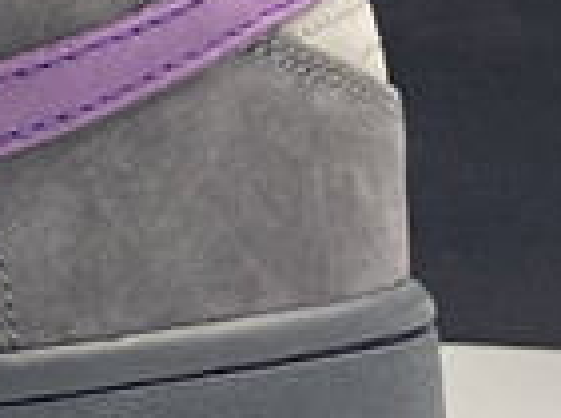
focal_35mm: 185
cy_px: 191
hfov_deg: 9.1
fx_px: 2991
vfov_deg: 8.0
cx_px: -991
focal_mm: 4.25
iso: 50
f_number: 1.8
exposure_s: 1/100
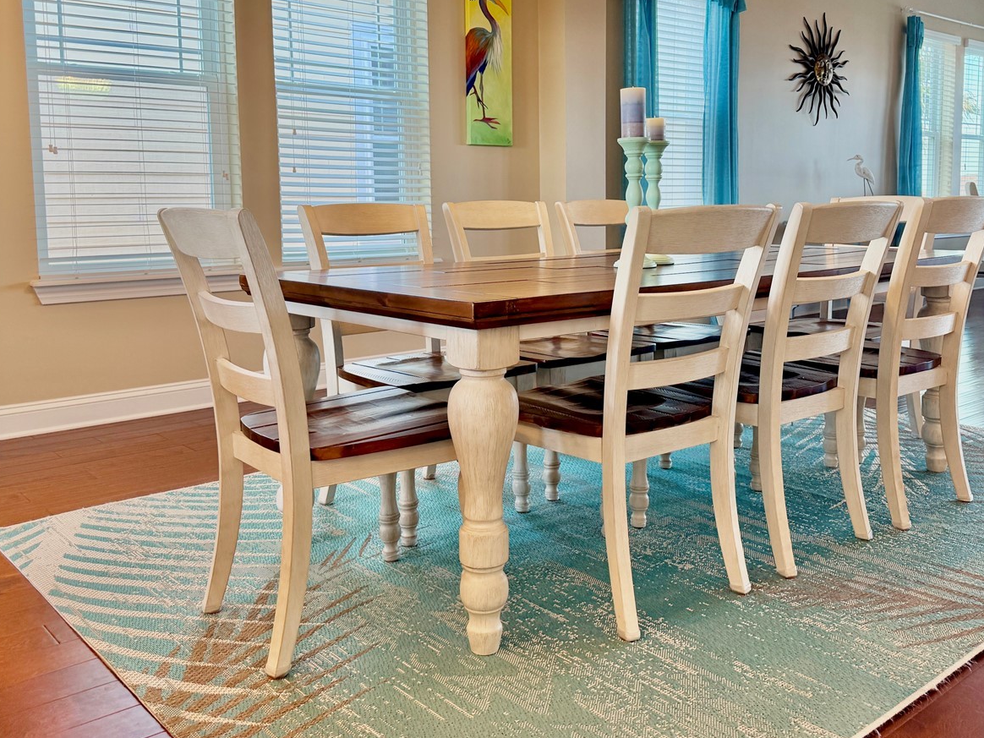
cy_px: 288
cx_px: 528
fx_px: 938
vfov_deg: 42.7
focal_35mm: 33
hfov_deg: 55.3
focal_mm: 6.76
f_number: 1.78
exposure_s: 1/135
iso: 100
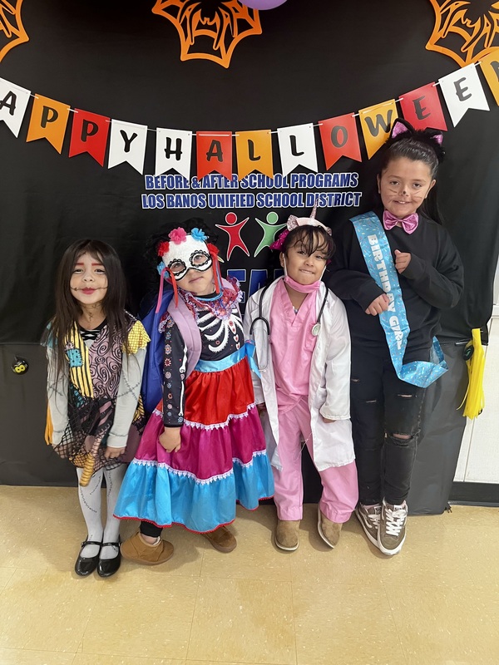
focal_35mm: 26
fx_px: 500
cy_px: 332
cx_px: 250
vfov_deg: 67.3
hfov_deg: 53.1
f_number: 1.6
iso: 320
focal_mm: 5.1
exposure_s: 1/60
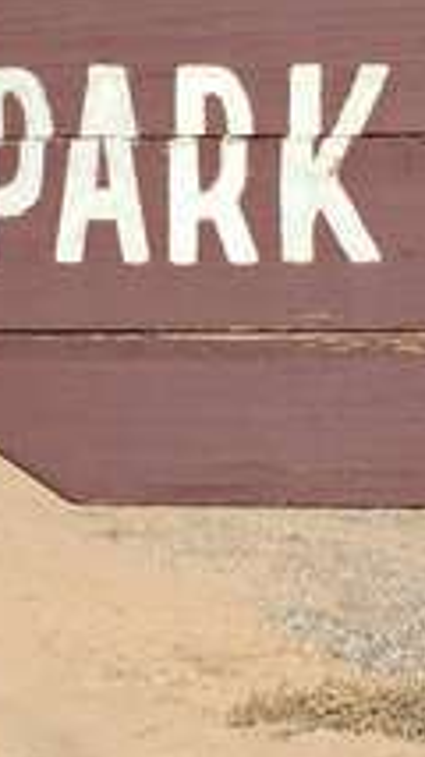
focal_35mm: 118
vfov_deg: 18.2
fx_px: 2370
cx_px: 117
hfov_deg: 10.2
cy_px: 304
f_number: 2.2
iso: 32
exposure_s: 1/3300
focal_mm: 4.15
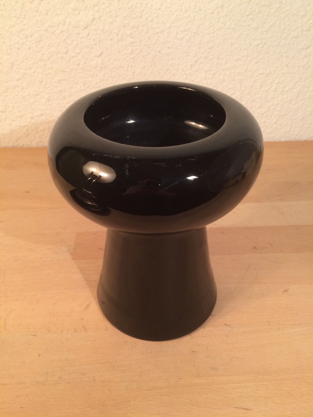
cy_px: 208
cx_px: 156
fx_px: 350
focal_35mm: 29
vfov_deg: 61.7
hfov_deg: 48.2
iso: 80
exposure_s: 1/33
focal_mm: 4.15
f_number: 2.2
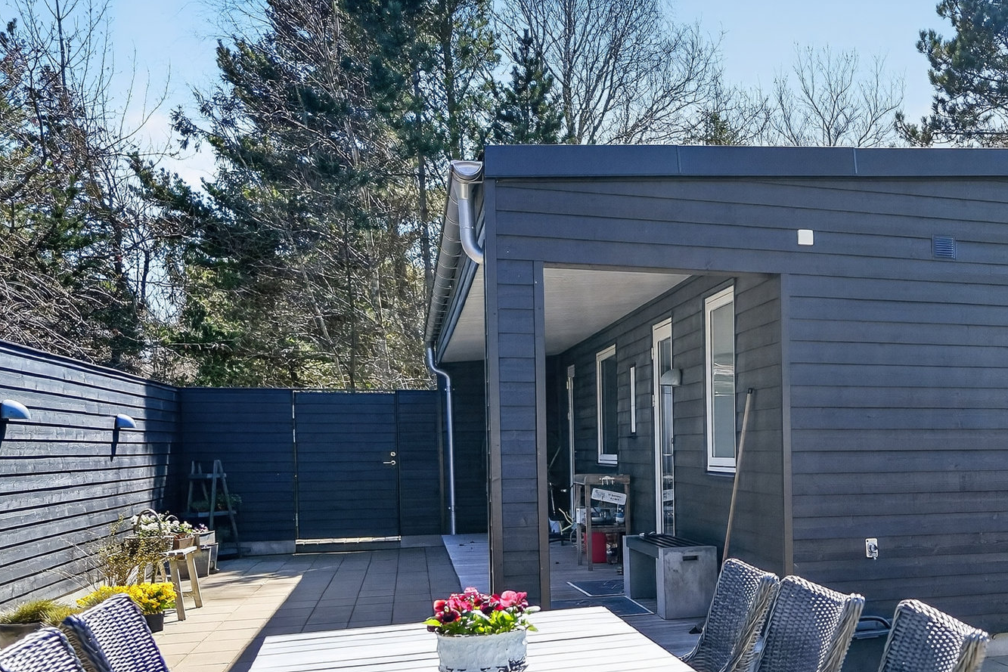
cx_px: 1064
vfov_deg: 29.5
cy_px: 494
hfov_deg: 37.6
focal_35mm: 45
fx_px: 1260
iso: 400
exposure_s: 1/1250
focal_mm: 20
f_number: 2.8
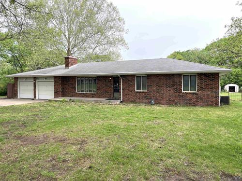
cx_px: 121
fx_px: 182
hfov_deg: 67.3
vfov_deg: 53.1
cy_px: 90
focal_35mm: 26
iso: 50
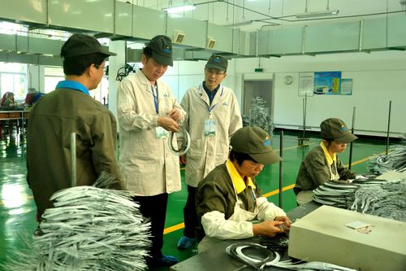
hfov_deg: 59.5
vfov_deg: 41.7
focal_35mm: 32
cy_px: 136
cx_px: 203
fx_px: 355
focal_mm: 21
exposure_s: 1/80
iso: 800
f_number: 4.5
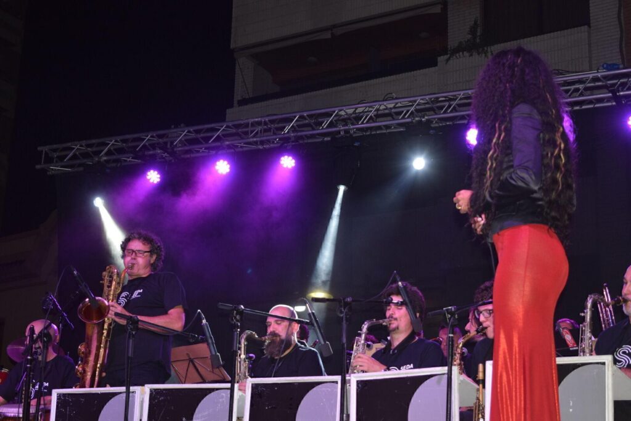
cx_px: 316
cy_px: 210
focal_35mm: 68
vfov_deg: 20.2
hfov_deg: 29.9
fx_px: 1183
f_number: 5.3
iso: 800
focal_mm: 45
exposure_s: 1/125
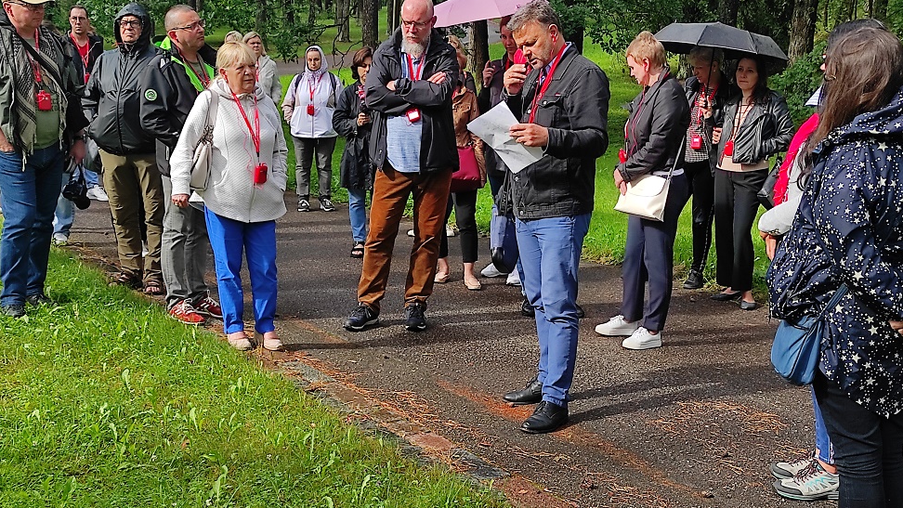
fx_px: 671
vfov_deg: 41.3
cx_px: 440
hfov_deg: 67.9
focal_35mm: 28
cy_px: 303
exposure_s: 1/588
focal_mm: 5.43
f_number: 1.89
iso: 100
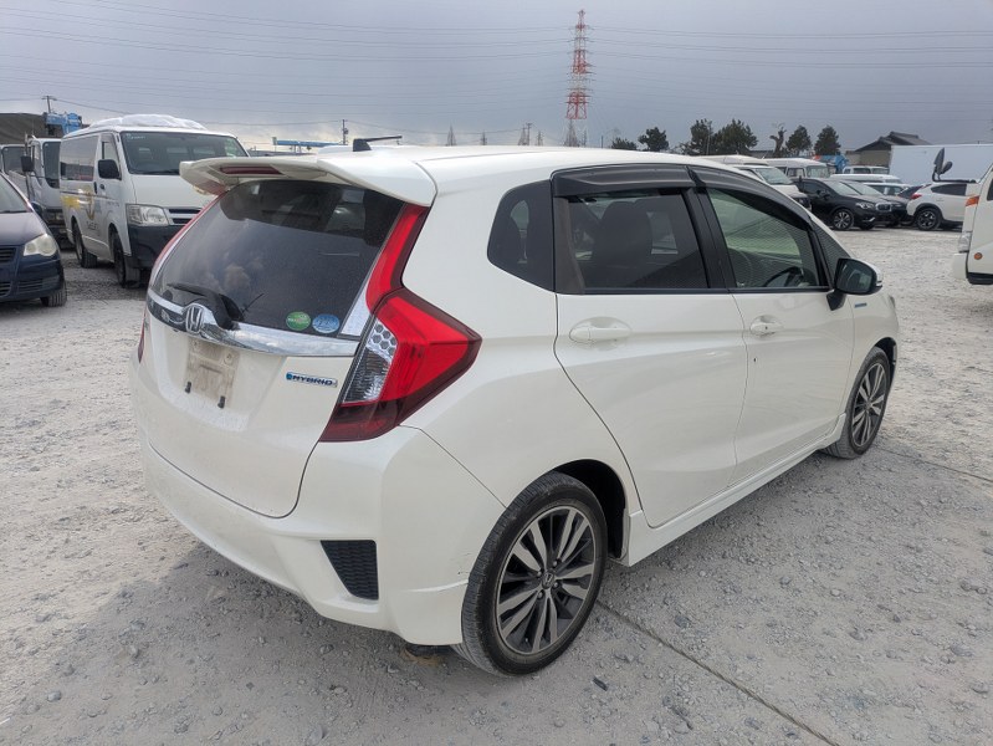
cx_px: 496
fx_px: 717
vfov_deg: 54.9
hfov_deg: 69.4
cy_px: 373
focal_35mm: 25
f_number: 1.89
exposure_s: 1/1869
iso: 53
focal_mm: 5.43
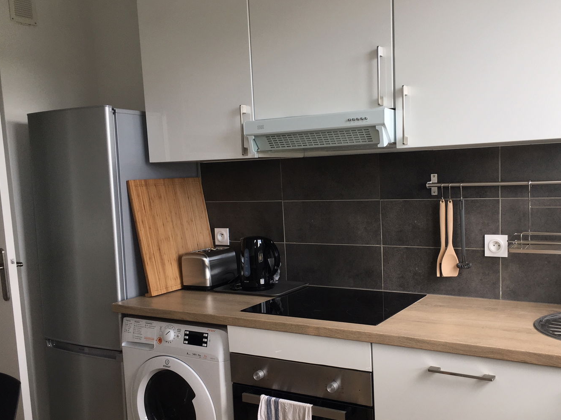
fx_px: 567
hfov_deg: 52.4
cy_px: 243
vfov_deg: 40.6
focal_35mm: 35
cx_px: 328
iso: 32
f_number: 2.2
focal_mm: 4.15
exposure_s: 1/50
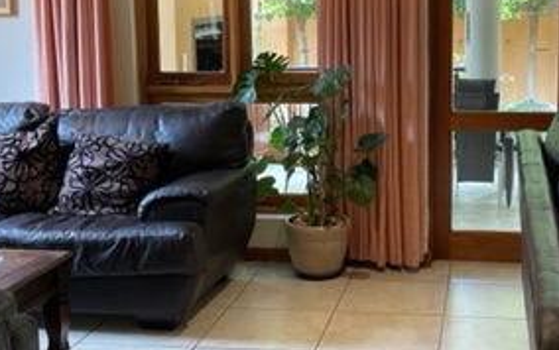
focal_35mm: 62
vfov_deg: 20.9
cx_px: 354
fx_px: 945
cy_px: 102
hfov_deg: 32.8
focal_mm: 4.2
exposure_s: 1/100
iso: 100
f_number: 1.6
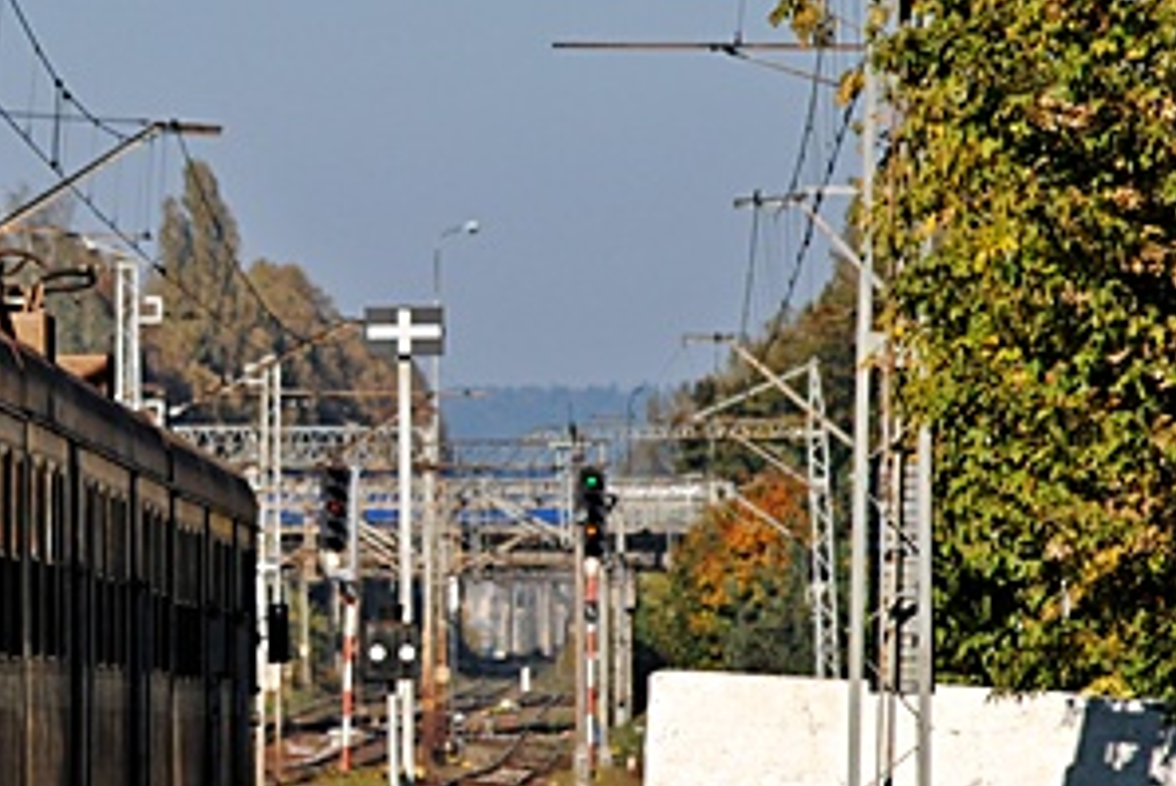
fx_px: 16450
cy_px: 290
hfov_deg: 4.1
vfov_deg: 2.7
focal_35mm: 503
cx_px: -99
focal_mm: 125
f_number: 5.6
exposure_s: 1/500
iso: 100
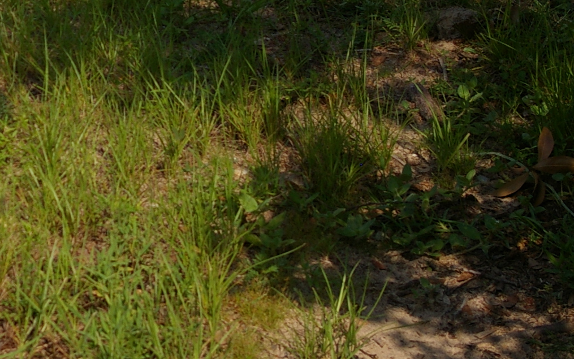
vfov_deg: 7.2
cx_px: -181
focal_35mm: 181
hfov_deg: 11.3
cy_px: -157
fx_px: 2832
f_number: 6.7
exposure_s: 1/1000
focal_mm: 40
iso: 200
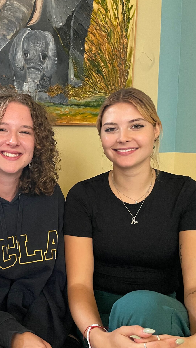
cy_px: 173
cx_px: -10
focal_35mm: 38
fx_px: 351
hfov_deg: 28.8
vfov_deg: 52.8
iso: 500
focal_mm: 4.2
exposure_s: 1/60
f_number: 1.6
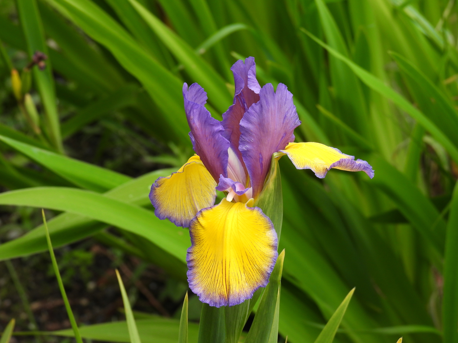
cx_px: 229
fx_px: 2646
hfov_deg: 9.9
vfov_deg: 7.4
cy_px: 172
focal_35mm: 200
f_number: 4.5
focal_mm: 35.7
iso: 100
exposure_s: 1/320
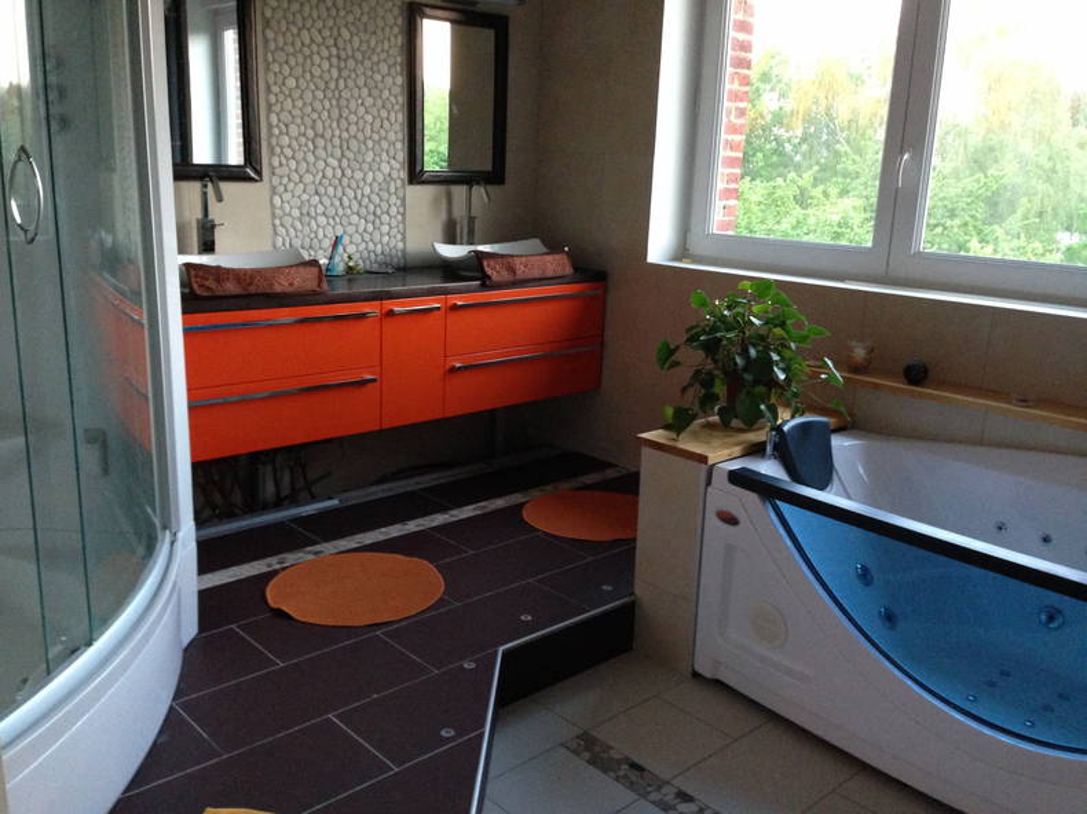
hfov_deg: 55.4
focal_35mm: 33
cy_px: 407
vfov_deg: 42.9
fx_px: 1036
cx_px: 544
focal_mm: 4.12
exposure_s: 1/20
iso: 320
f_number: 2.4
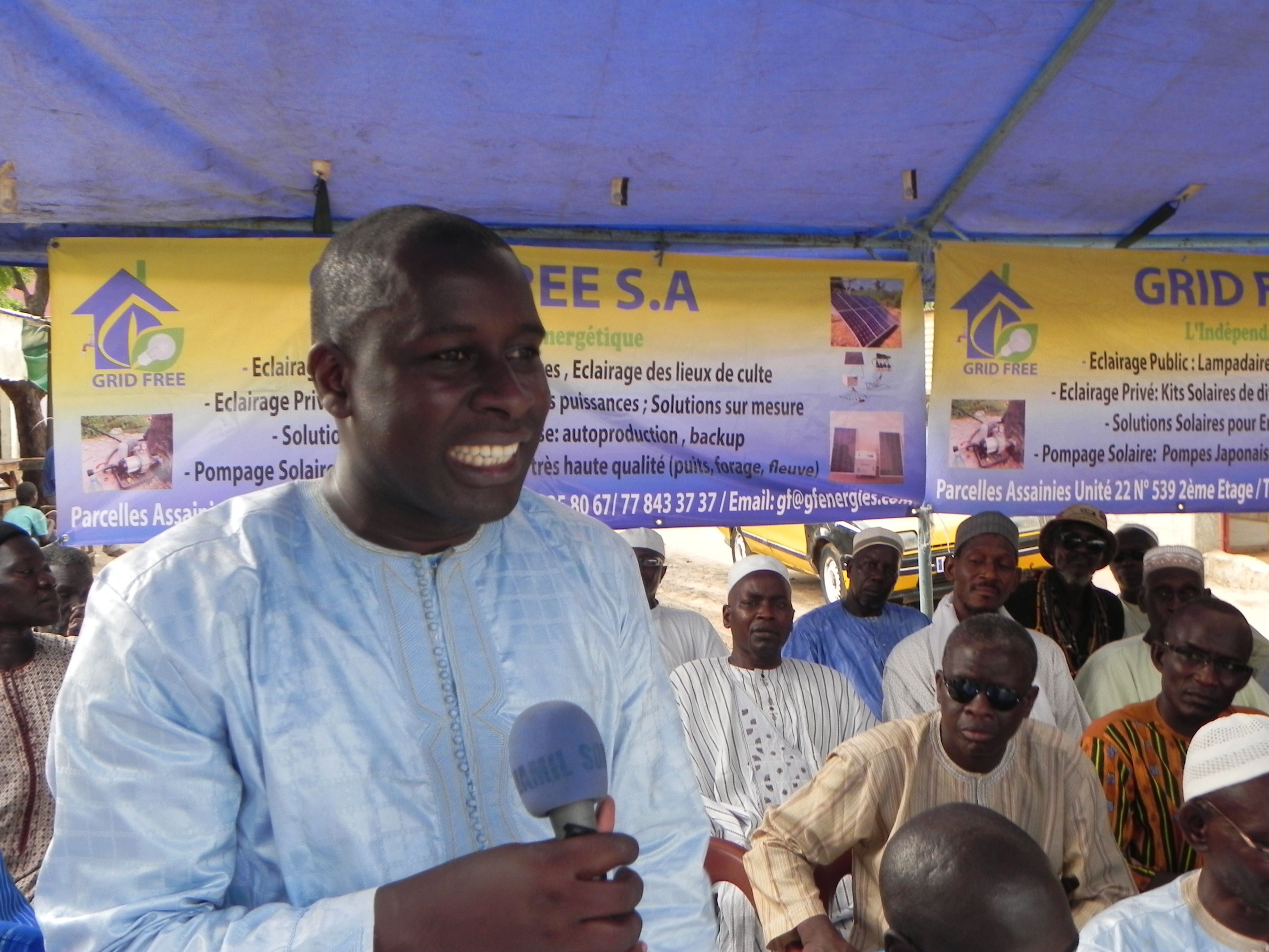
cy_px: 476
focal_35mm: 41
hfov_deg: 45.8
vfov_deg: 35.1
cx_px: 634
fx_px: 1503
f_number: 3.2
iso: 176
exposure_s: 1/30
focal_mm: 7.3
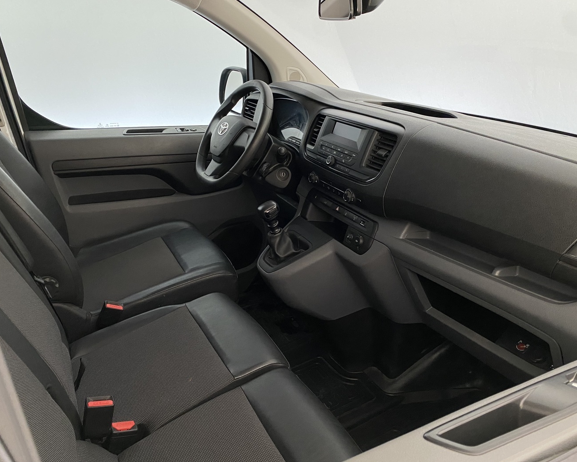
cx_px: 284
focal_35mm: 28
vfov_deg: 51.5
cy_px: 225
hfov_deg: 62.2
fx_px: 478
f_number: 1.8
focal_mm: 4.25
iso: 320
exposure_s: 1/50
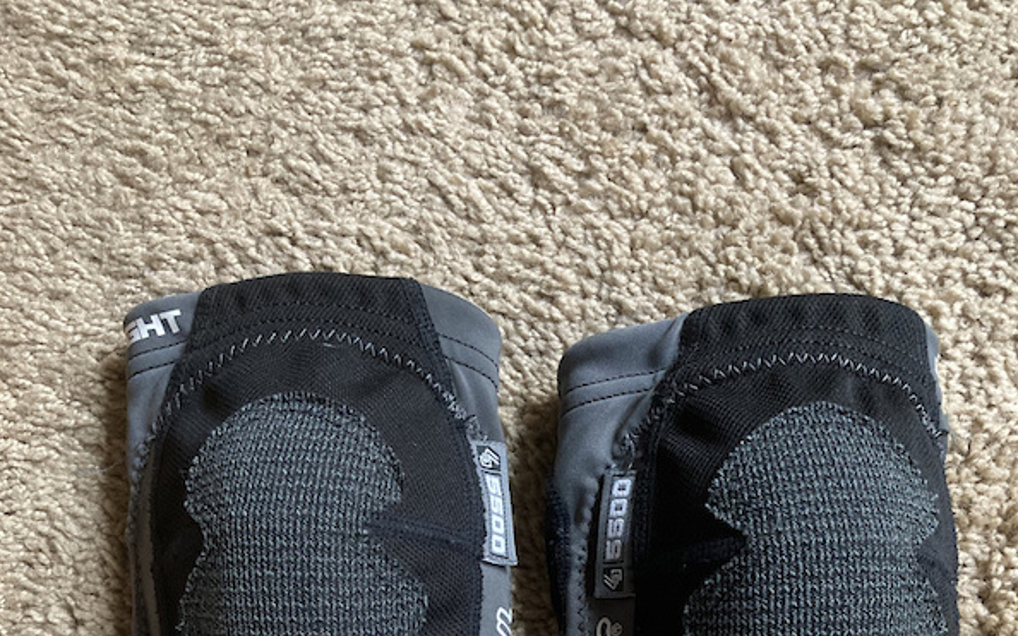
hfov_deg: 49.3
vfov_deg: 29.2
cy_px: 682
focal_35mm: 40
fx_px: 1110
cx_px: 507
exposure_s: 1/59
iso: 320
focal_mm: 3.99
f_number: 1.8
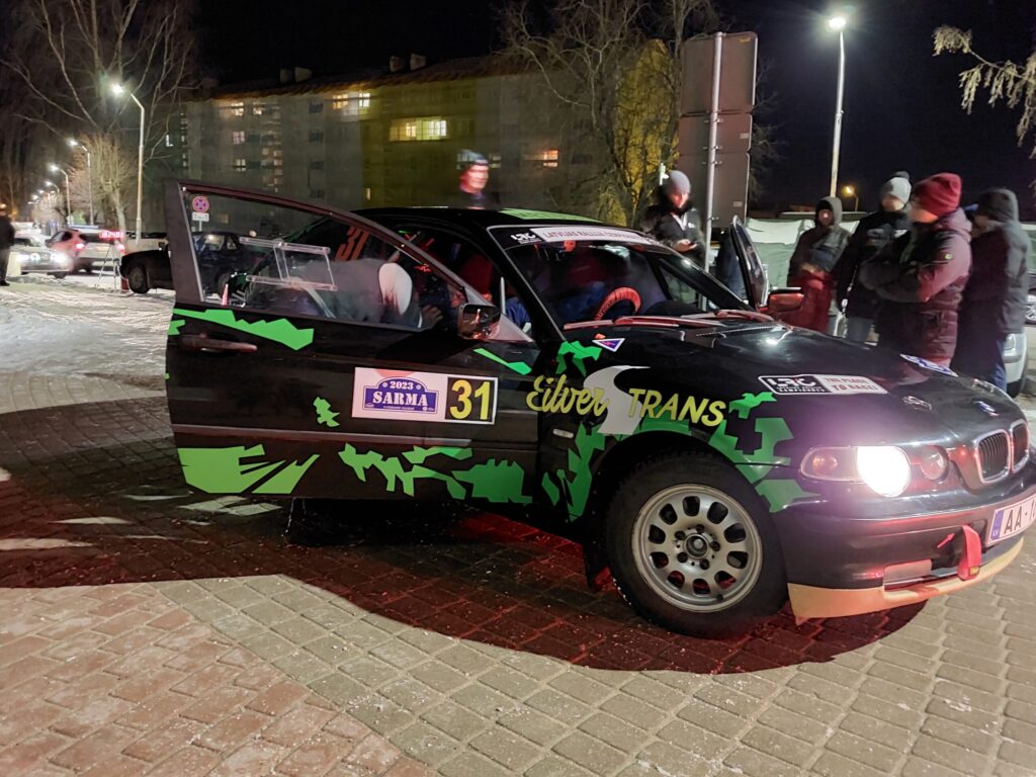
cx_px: 518
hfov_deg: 71.6
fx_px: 718
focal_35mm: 24
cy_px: 388
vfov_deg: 56.8
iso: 1600
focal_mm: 5.23
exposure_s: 1/8
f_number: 1.8
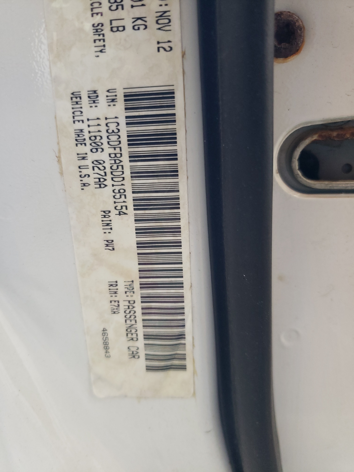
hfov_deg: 53.1
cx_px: 177
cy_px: 236
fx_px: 354
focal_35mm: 26
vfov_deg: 67.3
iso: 152
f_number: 1.5
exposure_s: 1/60.2
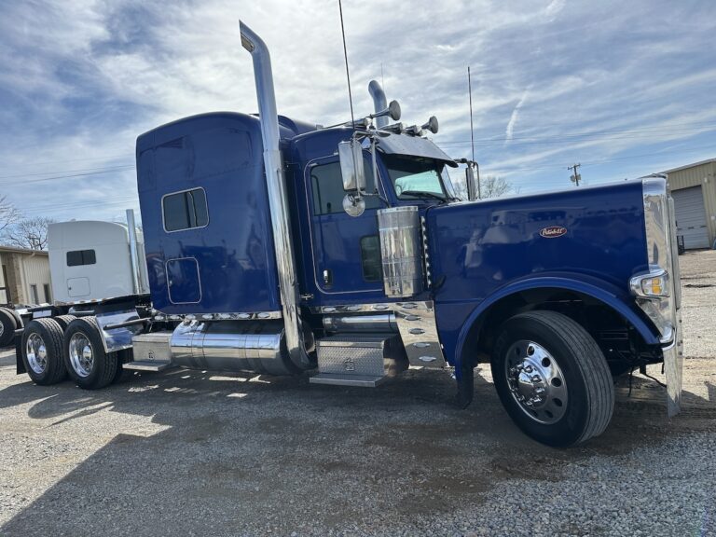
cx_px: 358
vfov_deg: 56.8
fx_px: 496
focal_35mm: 24
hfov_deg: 71.6
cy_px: 268
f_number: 1.78
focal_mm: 6.86
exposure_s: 1/7042
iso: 80
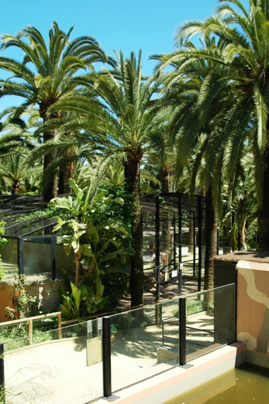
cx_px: 134
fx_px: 472
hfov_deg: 31.8
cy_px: 202
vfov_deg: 46.4
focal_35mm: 42
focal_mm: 28
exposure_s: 1/800
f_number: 5.6
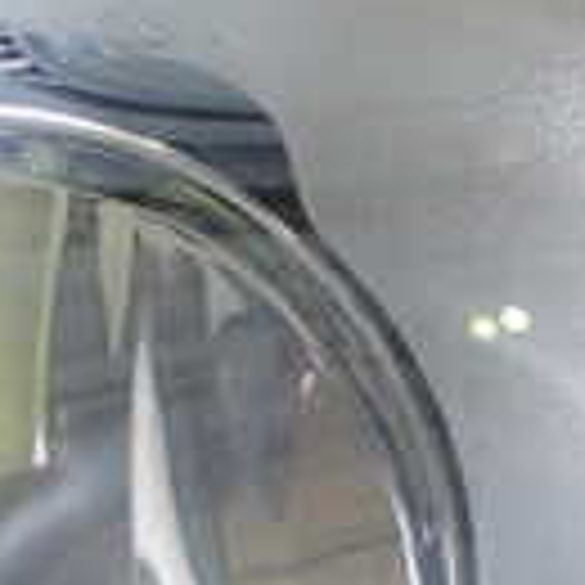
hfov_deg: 14.2
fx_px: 2333
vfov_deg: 14.3
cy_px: 418
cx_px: 158
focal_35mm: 122
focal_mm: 5.4
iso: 500
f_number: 2.3
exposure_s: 1/125
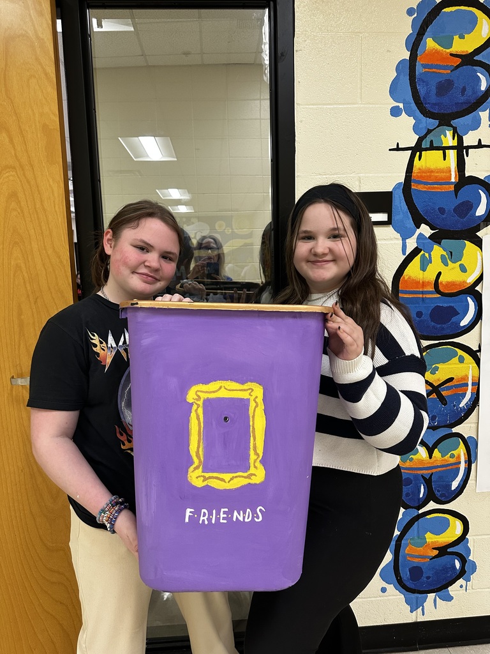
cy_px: 327
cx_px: 245
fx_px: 453
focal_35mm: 24
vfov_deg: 71.6
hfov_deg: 56.8
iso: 320
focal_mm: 6.86
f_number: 1.78
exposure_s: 1/60
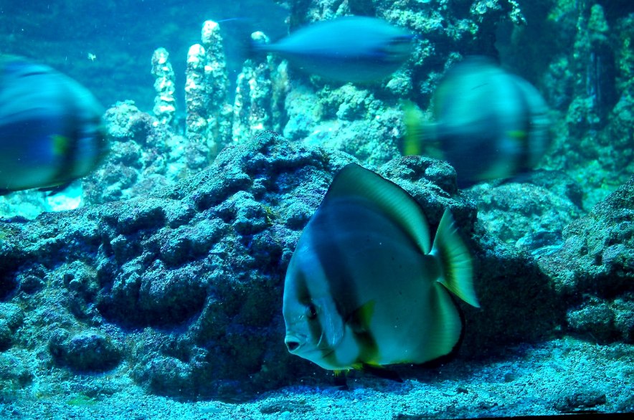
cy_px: 210
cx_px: 317
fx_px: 1450
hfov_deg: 24.7
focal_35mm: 82
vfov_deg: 16.5
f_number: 4
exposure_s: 1/20
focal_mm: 55
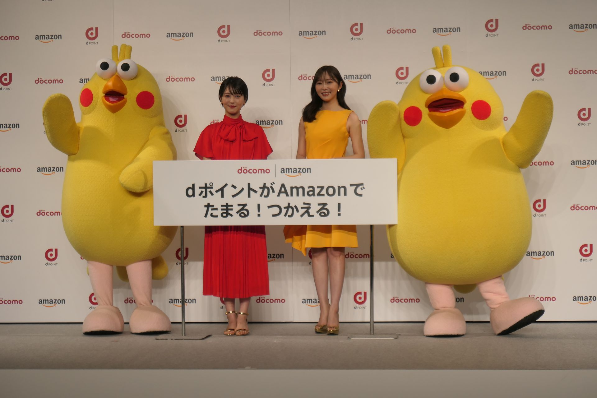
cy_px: 199
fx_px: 1509
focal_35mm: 91
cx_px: 298
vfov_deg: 15.0
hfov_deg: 22.4
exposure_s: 1/125
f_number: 5.1
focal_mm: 33.4
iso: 200
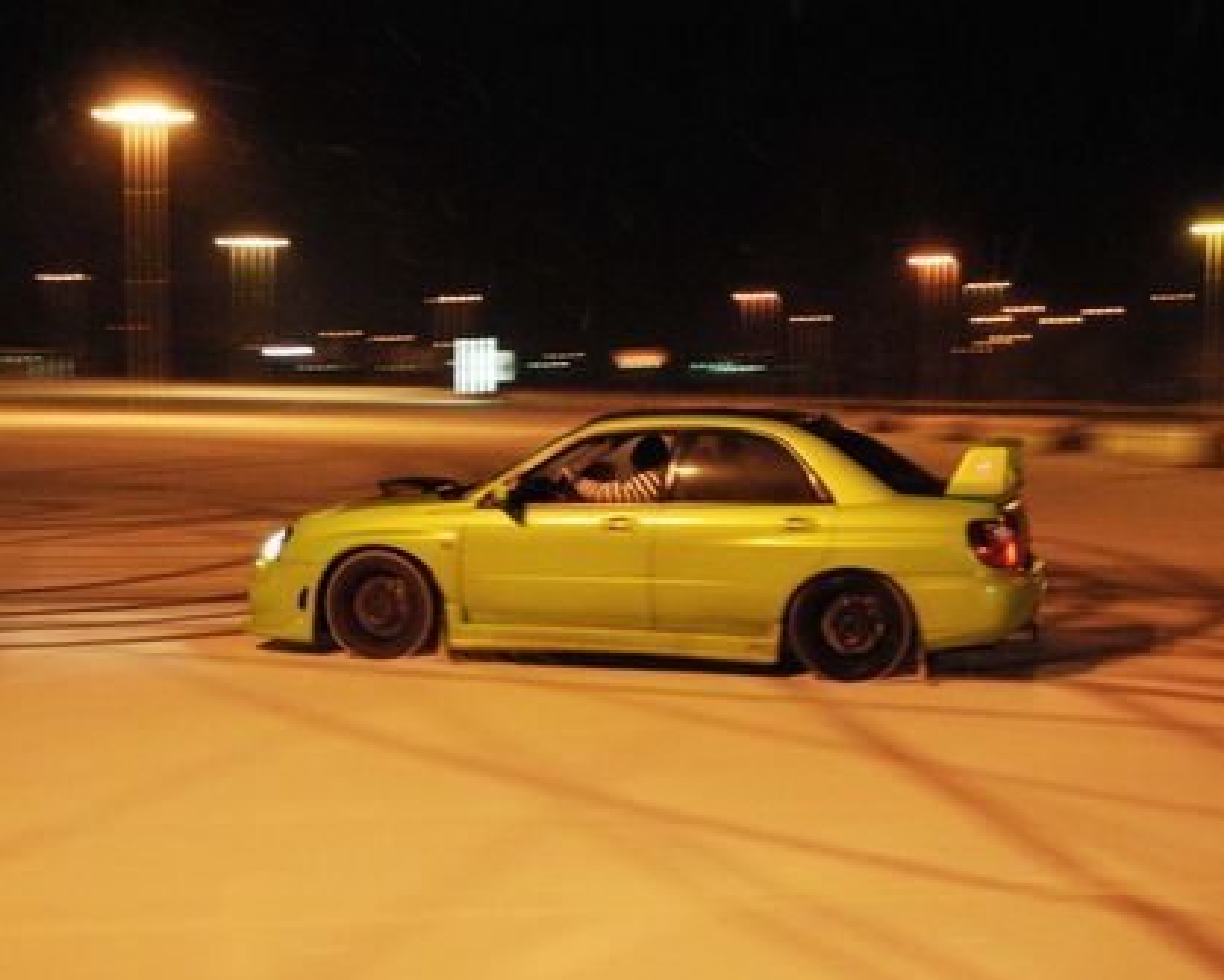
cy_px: 583
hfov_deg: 35.7
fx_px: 1884
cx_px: 797
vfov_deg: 29.1
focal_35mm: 52
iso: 1600
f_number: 4.2
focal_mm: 24
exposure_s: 1/20
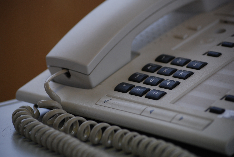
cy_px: 78
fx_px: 830
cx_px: 117
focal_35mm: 128
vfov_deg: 10.8
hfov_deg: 16.1
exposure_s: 1/320
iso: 400
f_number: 4.2
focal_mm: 85
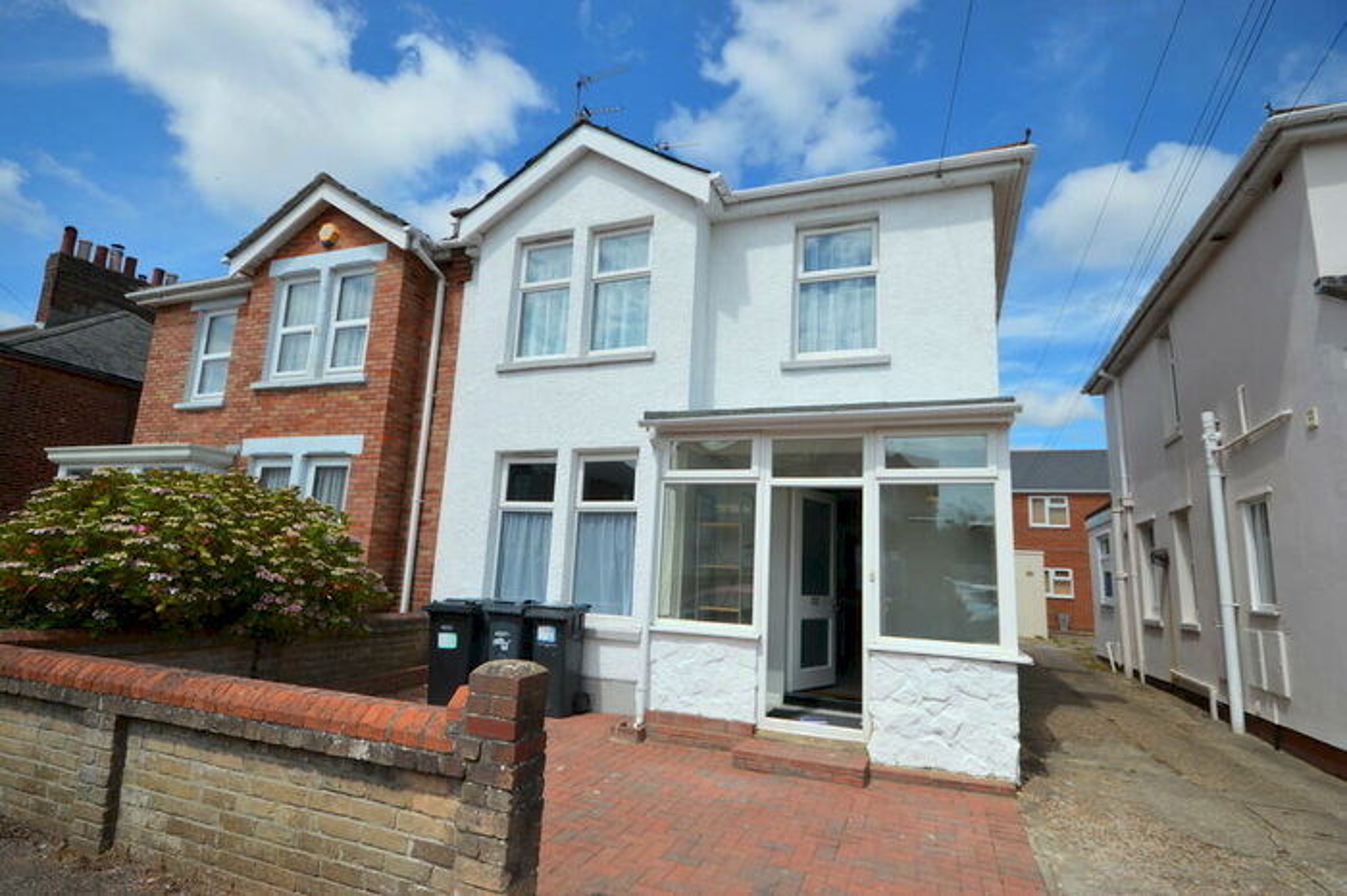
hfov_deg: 90.0
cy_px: 448
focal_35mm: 18
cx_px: 674
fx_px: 673
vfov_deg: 67.3
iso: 100
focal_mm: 12
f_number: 9
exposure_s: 1/320
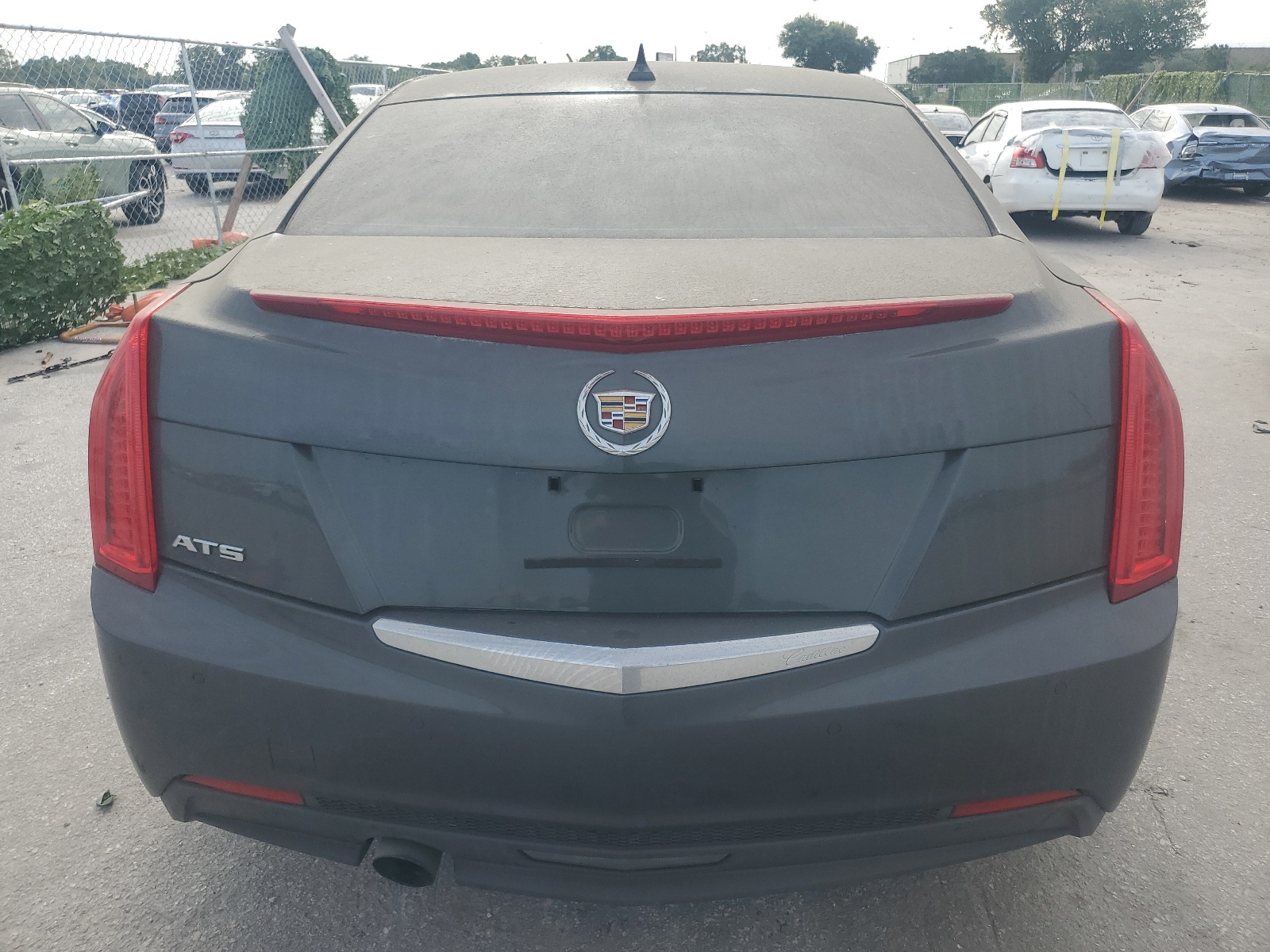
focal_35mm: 26
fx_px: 954
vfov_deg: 53.1
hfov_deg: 67.3
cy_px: 476
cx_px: 635
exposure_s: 1/1250
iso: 50
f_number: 1.5
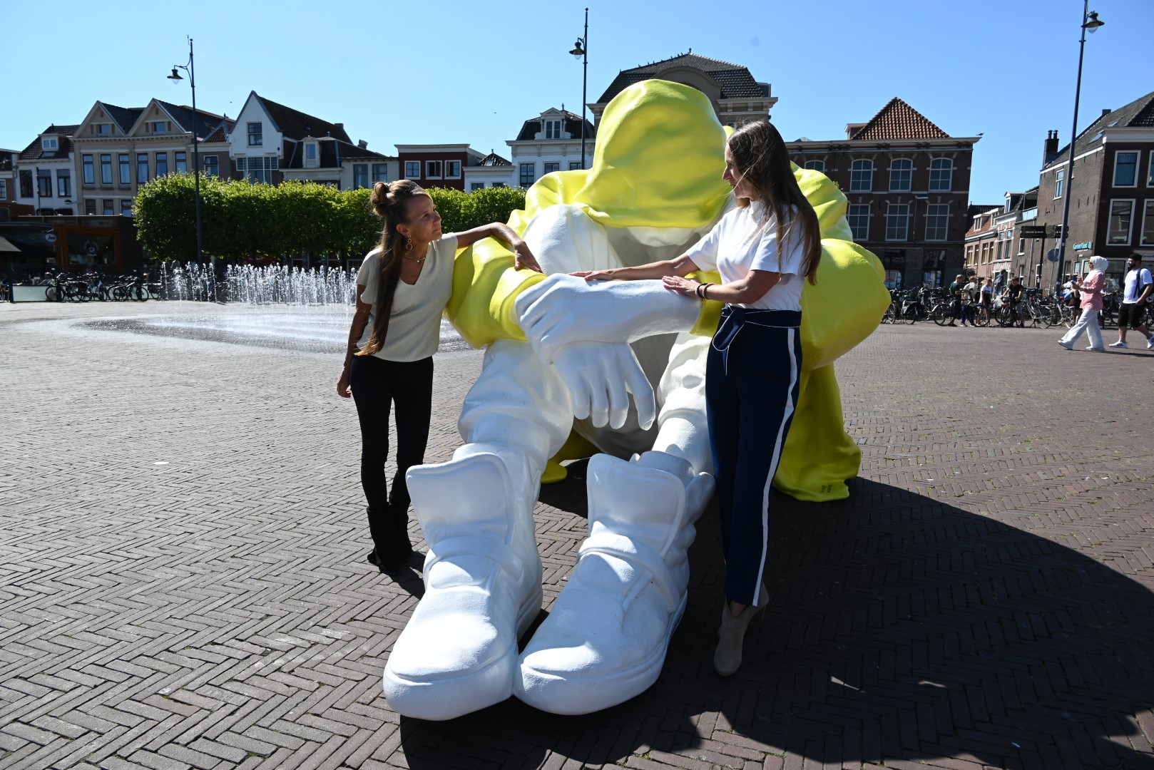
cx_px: 577
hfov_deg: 73.7
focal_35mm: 24
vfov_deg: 53.2
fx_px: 770
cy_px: 385
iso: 125
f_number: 8
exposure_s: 1/250
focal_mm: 24
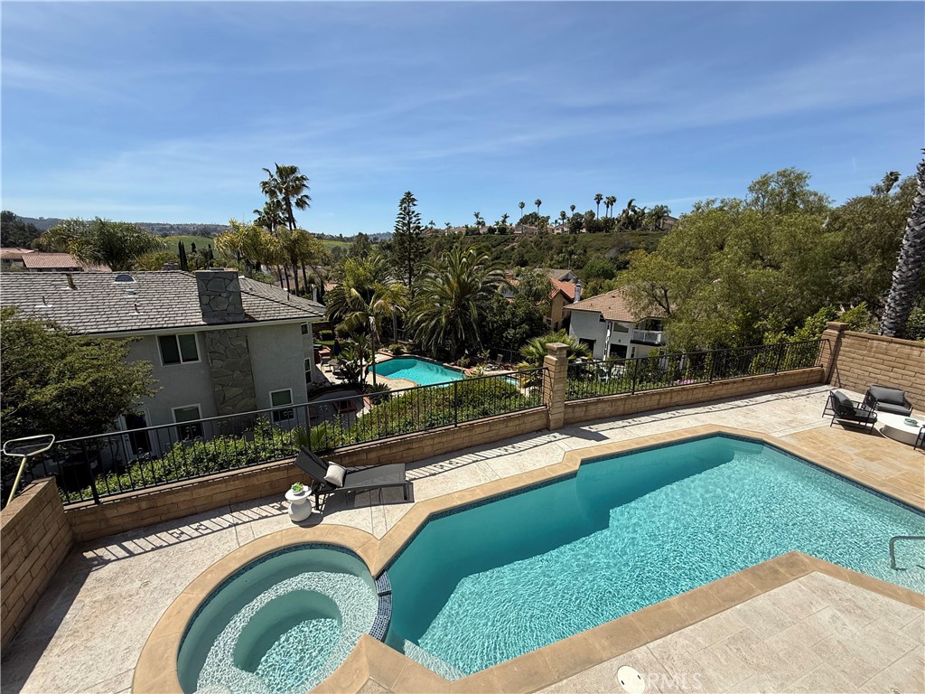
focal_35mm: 14
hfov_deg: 102.1
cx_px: 462
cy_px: 347
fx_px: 374
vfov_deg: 85.7
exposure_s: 1/1698
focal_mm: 2.22
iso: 50
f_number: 2.2
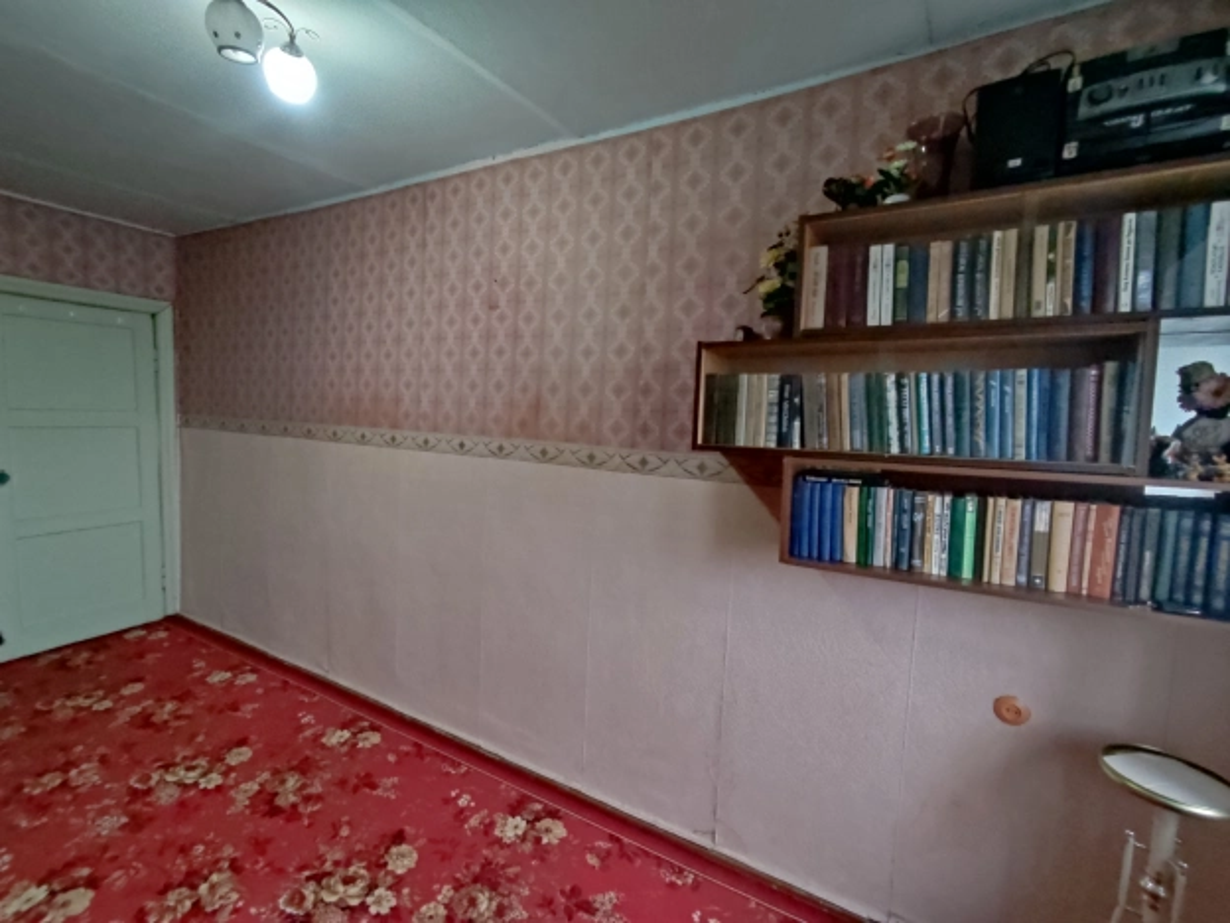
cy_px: 462
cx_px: 615
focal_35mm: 15
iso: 600
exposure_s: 1/33
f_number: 2.2
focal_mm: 1.6
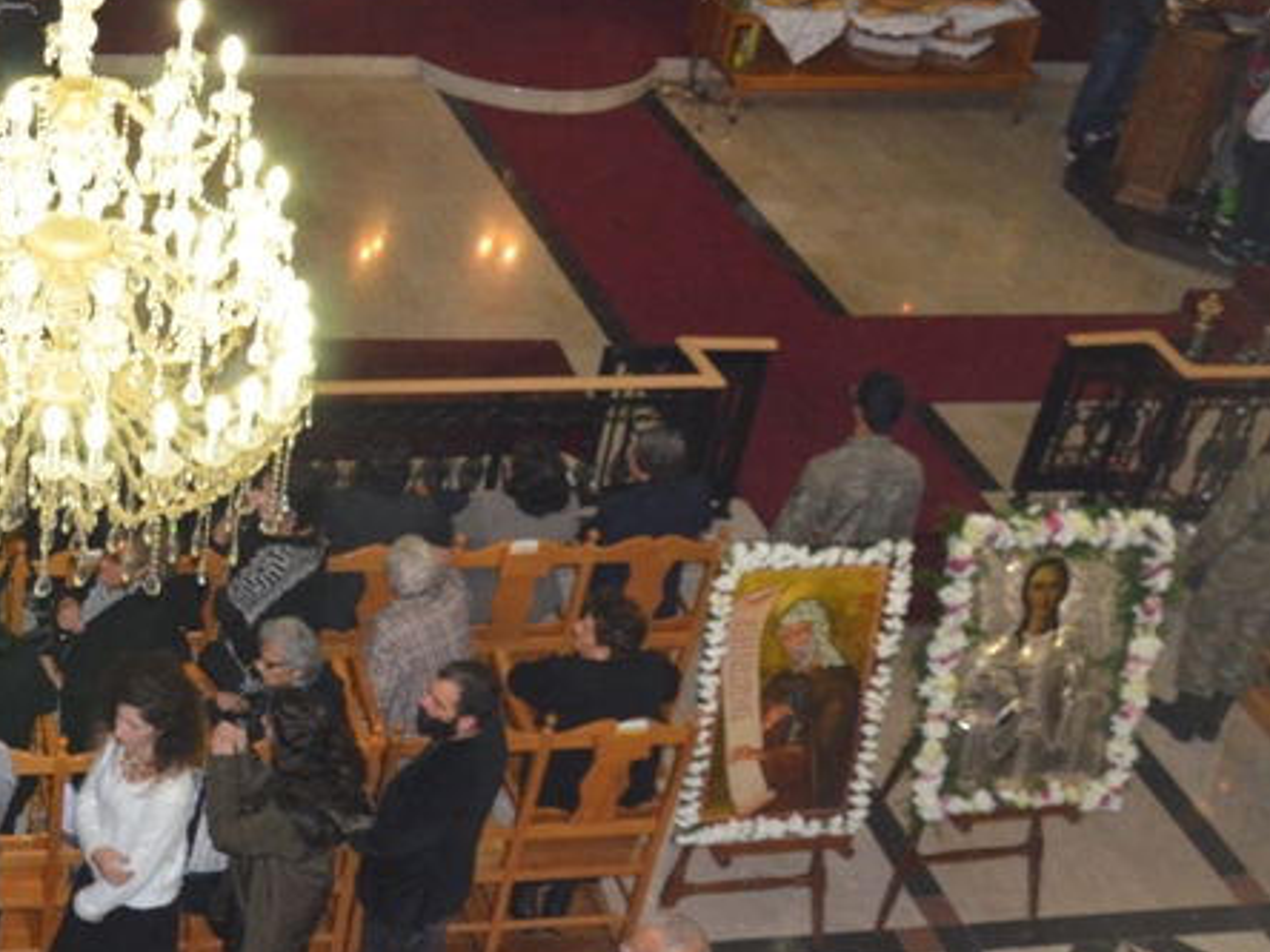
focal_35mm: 56
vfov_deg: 26.1
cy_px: 480
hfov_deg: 31.3
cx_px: -57
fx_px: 2055
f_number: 6.3
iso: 2000
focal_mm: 18
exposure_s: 1/60
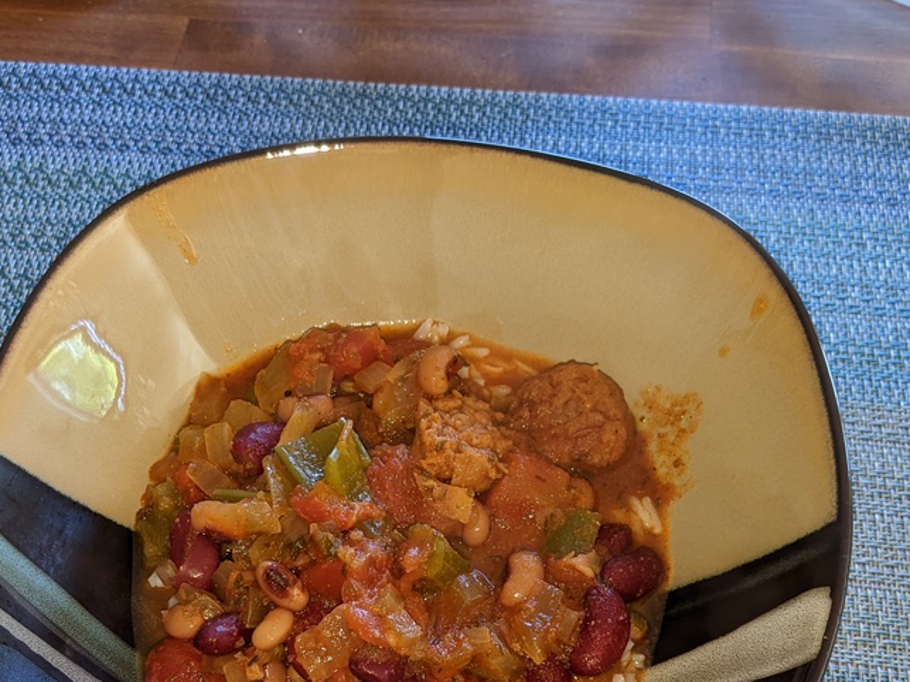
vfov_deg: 32.9
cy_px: 518
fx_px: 1130
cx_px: 432
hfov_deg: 43.8
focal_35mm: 43
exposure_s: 1/40
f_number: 1.8
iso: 98
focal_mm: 4.44
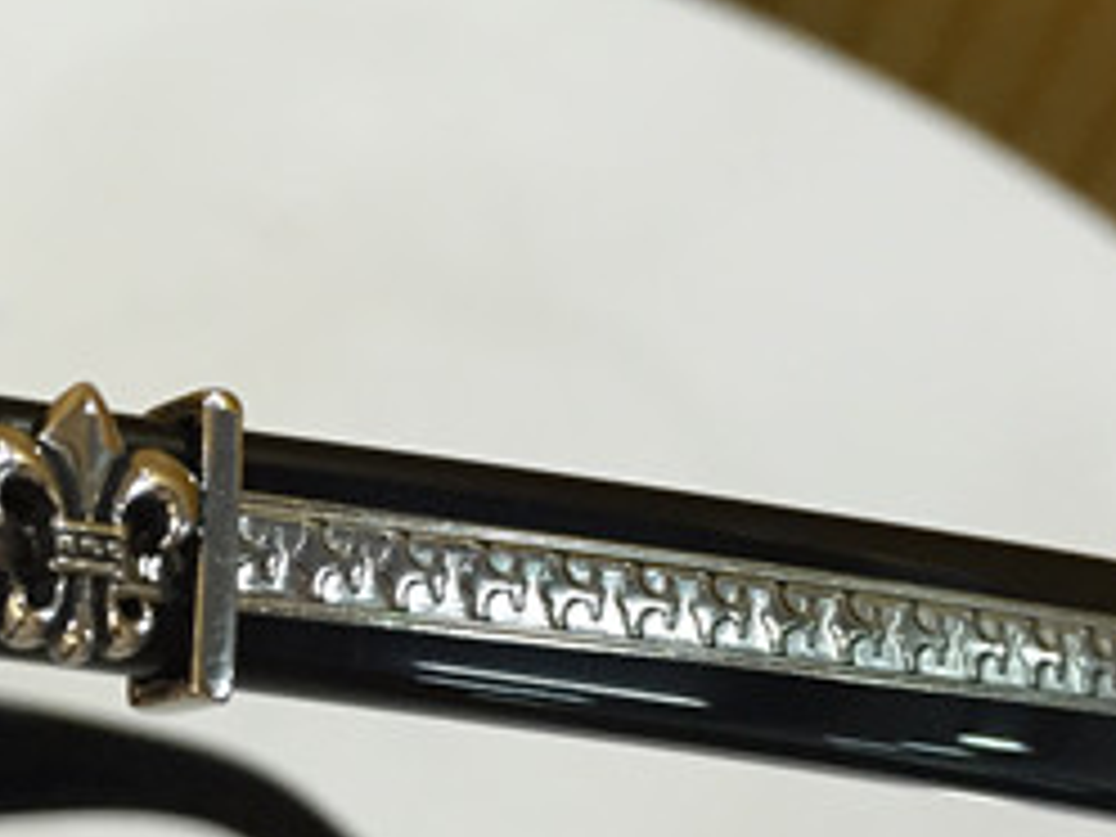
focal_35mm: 82
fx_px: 2644
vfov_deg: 18.0
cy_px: 520
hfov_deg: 22.8
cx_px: -14
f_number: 2.2
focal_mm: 4.15
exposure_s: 1/33
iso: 160
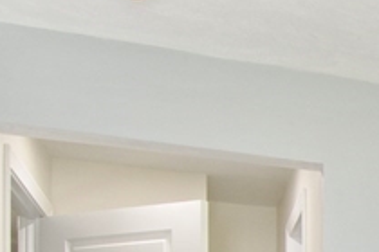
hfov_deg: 18.9
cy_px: 411
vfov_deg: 15.3
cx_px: 695
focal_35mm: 80
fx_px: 847
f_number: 4
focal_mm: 11
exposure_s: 1/60
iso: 400
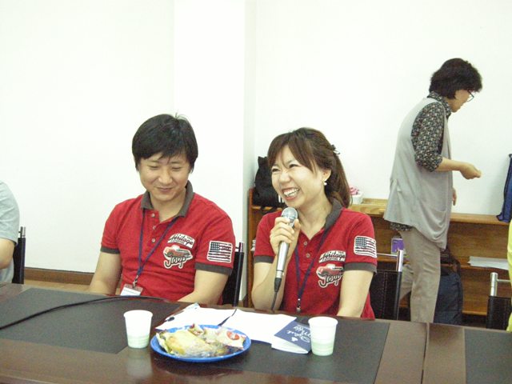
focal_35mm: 47
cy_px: 192
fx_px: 695
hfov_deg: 40.4
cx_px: 256
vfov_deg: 30.9
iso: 1600
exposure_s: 1/120
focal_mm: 10.1
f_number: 3.1
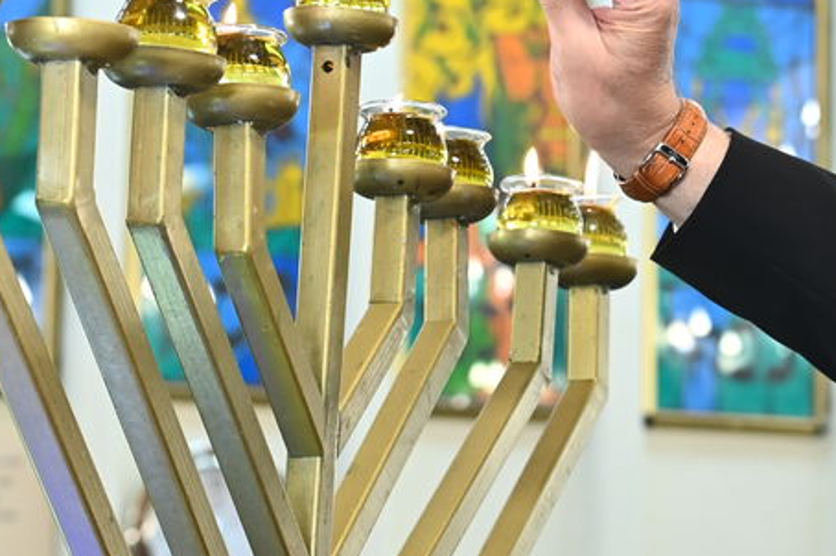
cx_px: 766
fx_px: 4154
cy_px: 292
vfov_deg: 7.7
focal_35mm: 179
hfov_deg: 11.4
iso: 1250
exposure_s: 1/160
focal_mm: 58
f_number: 5.6
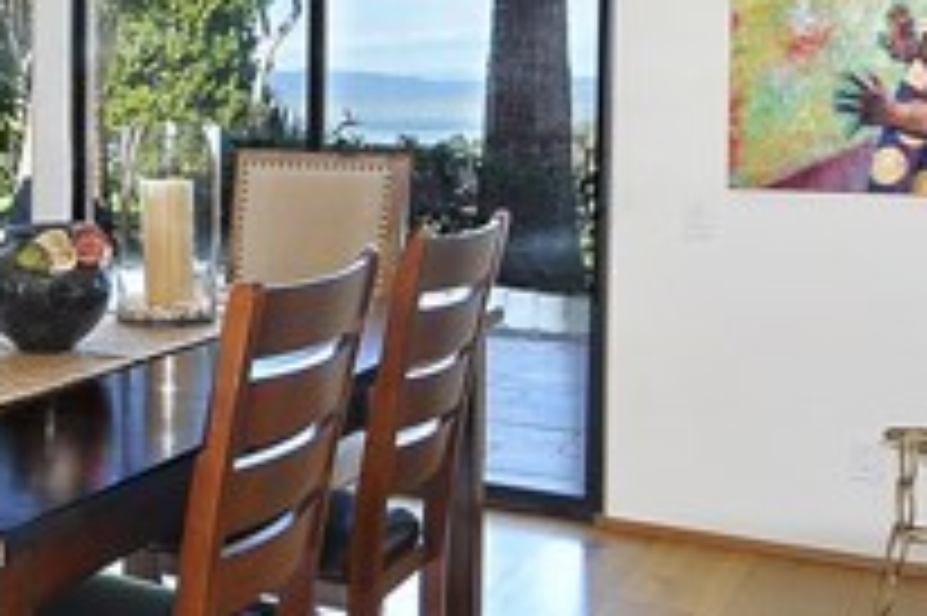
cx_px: 4
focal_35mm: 56
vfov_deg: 23.6
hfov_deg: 32.8
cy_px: 88
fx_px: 1441
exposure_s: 1/6
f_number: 10
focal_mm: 12
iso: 200
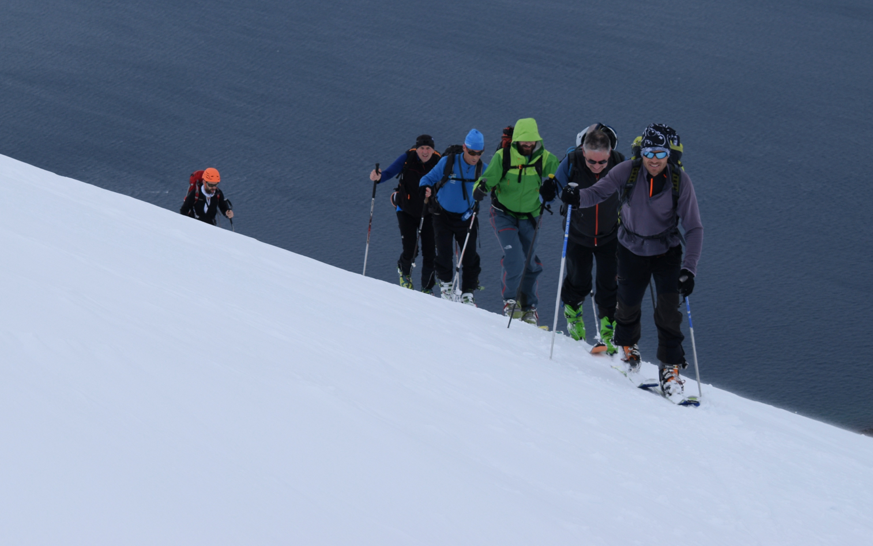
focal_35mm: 121
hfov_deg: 17.2
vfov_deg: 10.8
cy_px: 104
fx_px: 2879
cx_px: 226
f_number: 8
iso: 100
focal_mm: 52
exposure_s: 1/200
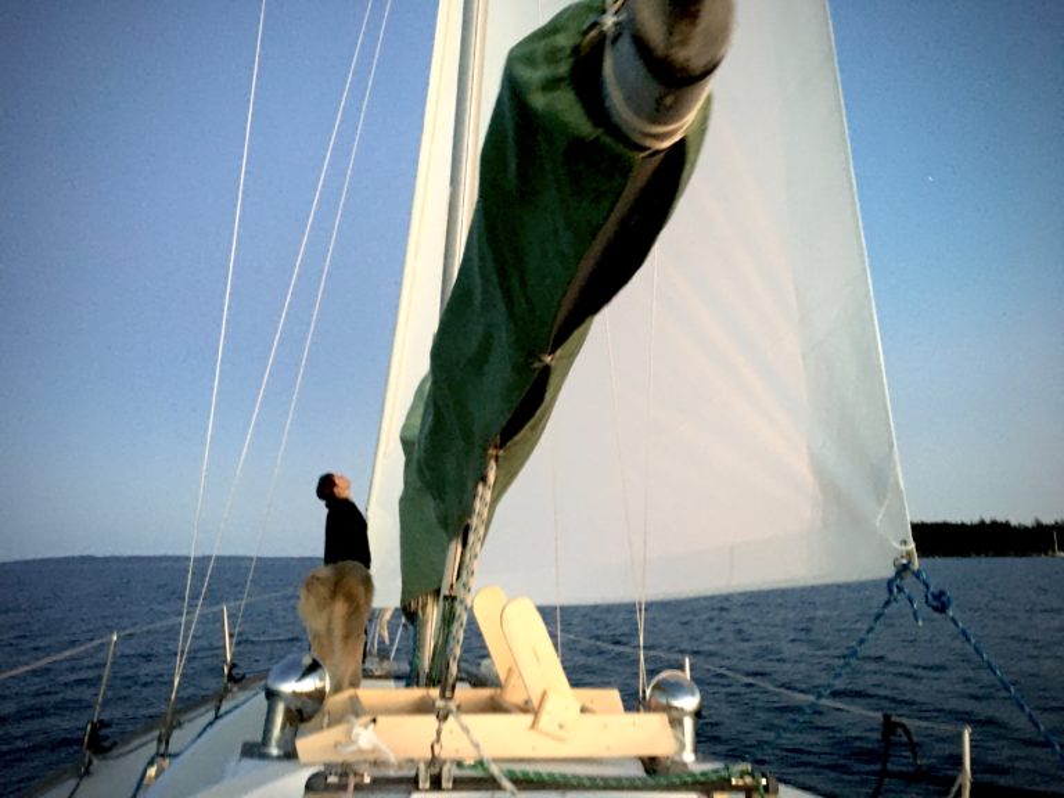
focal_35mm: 29
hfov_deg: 61.7
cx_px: 532
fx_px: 891
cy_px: 399
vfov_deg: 48.2
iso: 500
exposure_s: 1/15
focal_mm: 4.15
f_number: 2.2
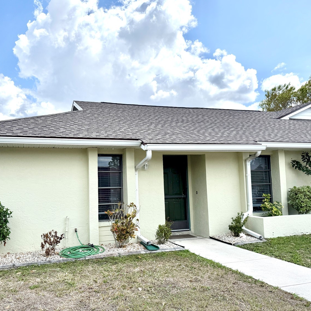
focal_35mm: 30
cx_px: 131
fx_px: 305
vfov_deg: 54.0
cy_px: 160
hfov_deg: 53.8
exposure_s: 1/6711
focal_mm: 6.76
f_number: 1.78
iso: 80
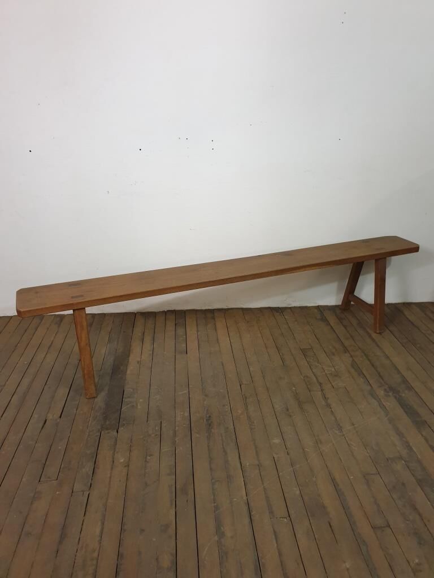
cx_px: 217
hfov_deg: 53.1
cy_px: 289
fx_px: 435
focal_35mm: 26
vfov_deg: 67.3
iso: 250
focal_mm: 4.3
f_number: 2.4
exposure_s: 1/14
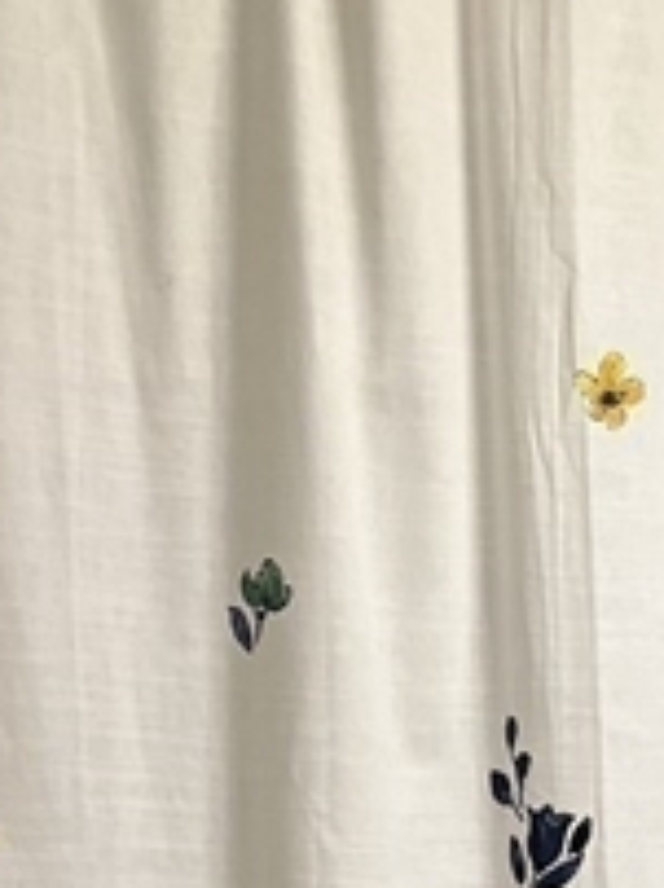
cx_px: 998
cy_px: 1438
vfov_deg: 17.3
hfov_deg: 14.0
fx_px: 2537
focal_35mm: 99
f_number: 1.5
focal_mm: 5.7
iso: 125
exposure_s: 1/120
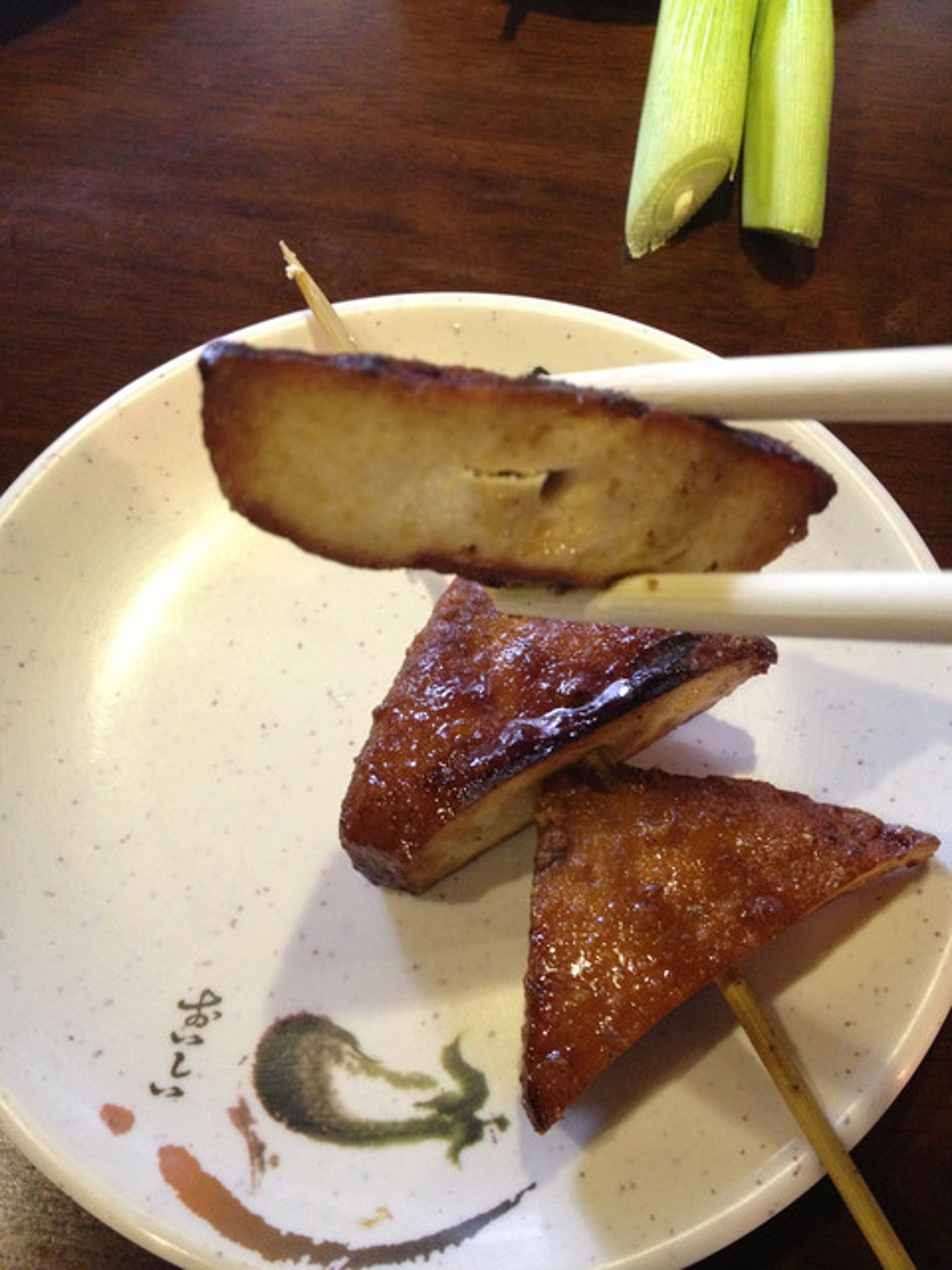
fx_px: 1283
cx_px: 476
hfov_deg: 40.7
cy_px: 635
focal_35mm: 35
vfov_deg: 52.6
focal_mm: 4.28
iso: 320
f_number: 2.4
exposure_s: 1/20
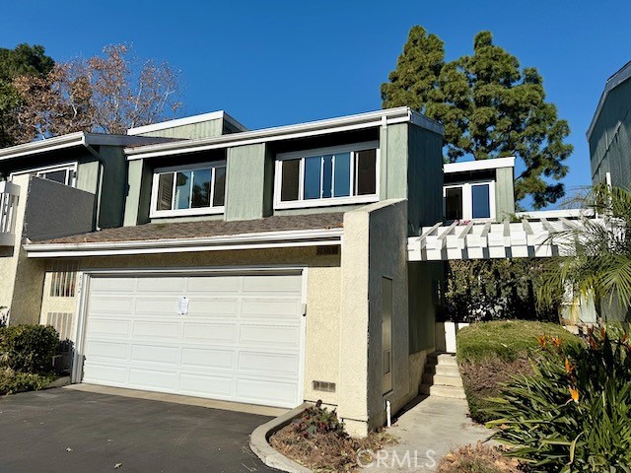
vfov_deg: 56.8
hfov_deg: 71.6
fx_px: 437
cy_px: 236
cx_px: 316
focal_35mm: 24
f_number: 1.78
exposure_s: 1/14286
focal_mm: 6.76
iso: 80
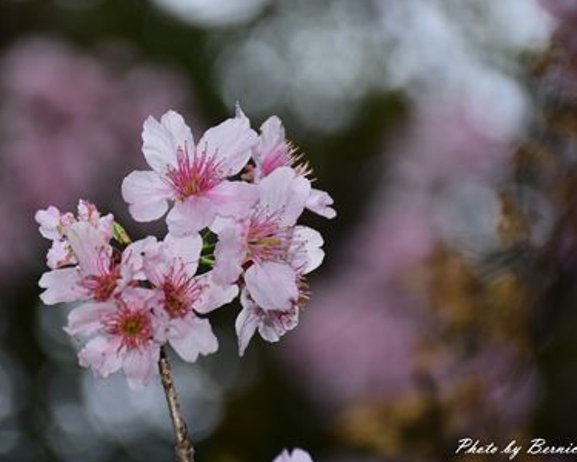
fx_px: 4491
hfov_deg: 7.3
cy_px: 213
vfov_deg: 5.9
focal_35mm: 263
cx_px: 214
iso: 320
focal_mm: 140
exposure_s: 1/250
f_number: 5.6
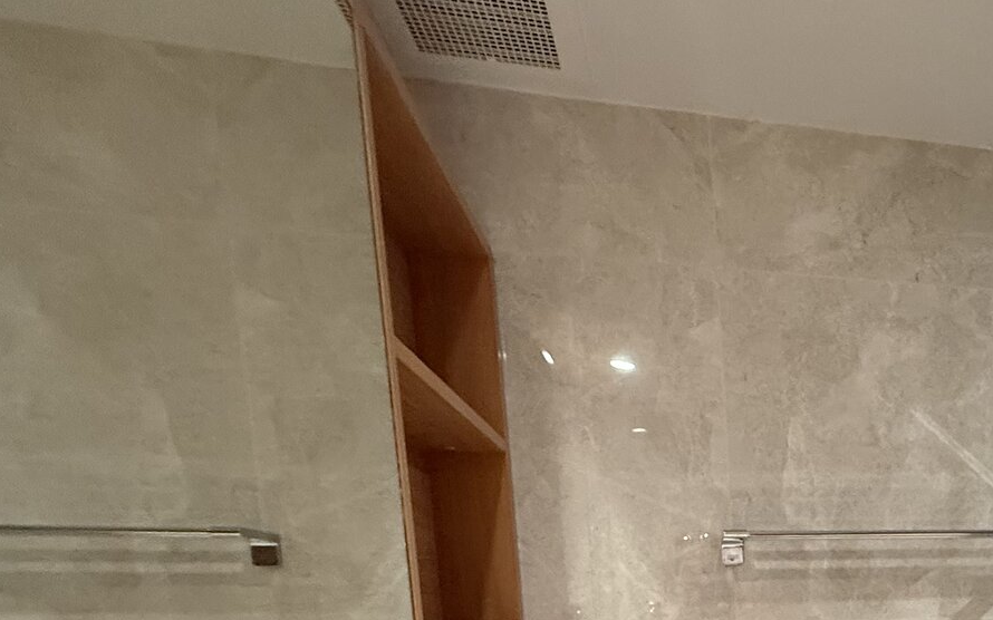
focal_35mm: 32
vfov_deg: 32.9
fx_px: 866
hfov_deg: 50.8
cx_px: 941
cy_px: 729
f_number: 2.2
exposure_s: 1/50
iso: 500
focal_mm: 2.22
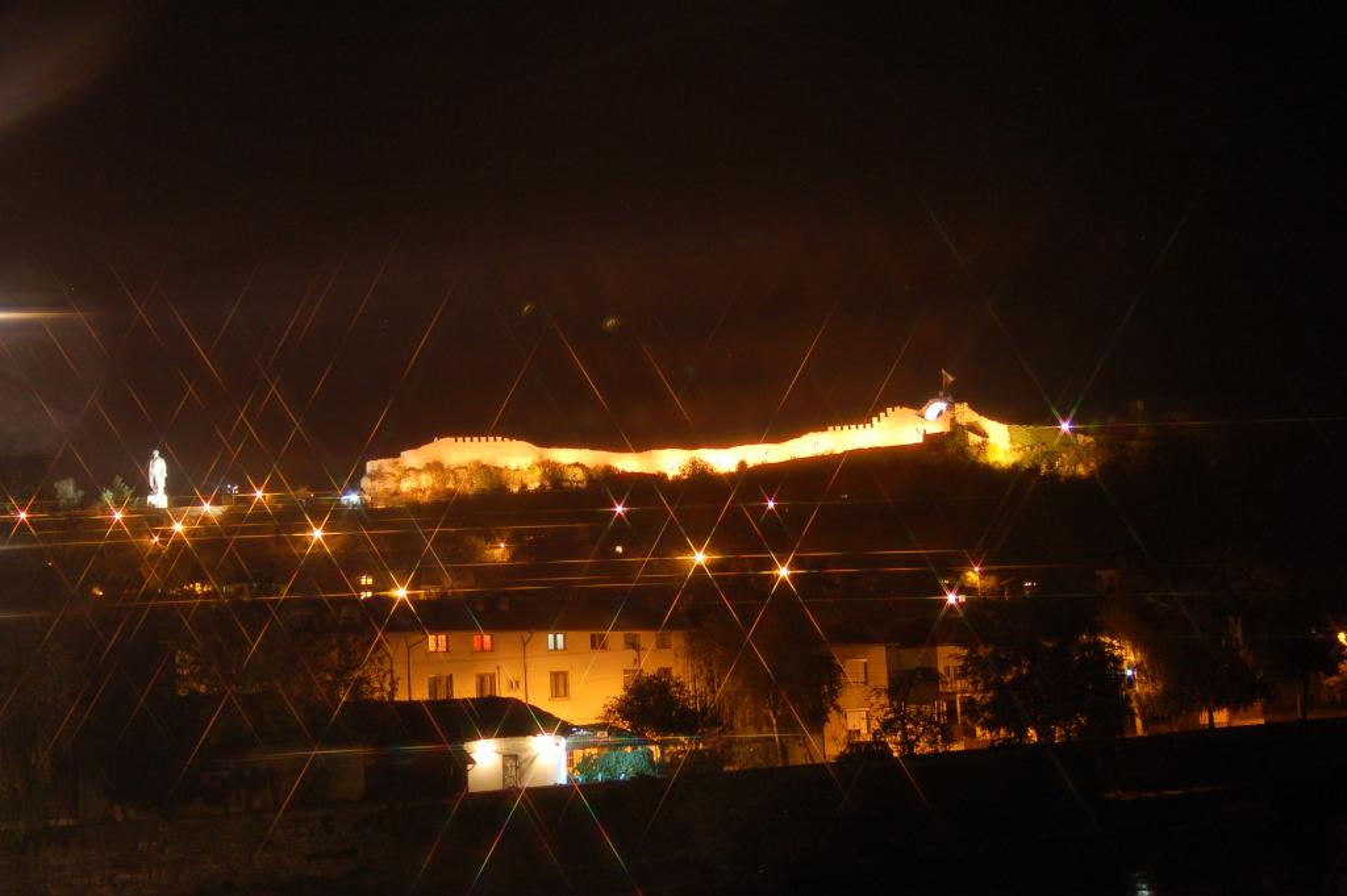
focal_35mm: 52
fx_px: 1963
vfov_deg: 25.7
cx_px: 674
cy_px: 448
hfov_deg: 37.9
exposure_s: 1/1.3
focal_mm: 35
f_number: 4.5
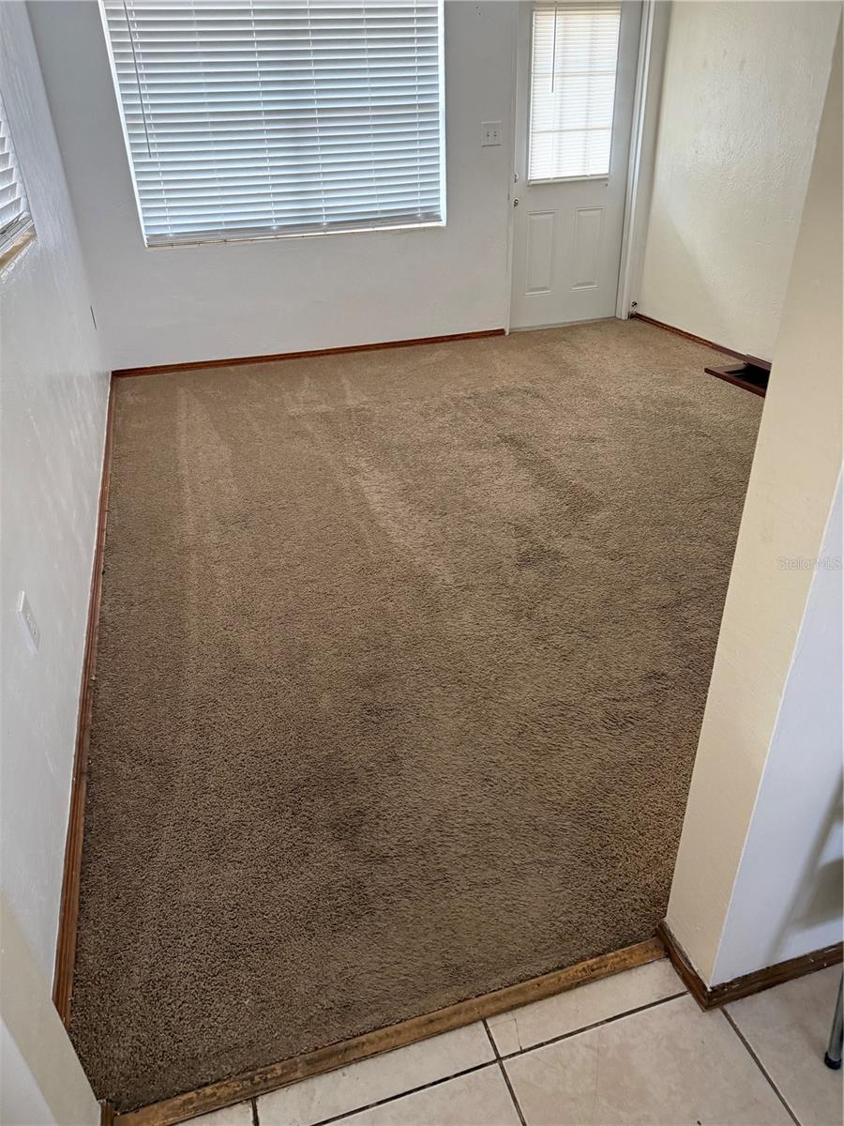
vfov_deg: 71.6
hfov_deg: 56.8
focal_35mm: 24
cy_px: 563
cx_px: 422
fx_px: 780
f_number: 1.78
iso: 400
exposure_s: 1/60
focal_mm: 6.76
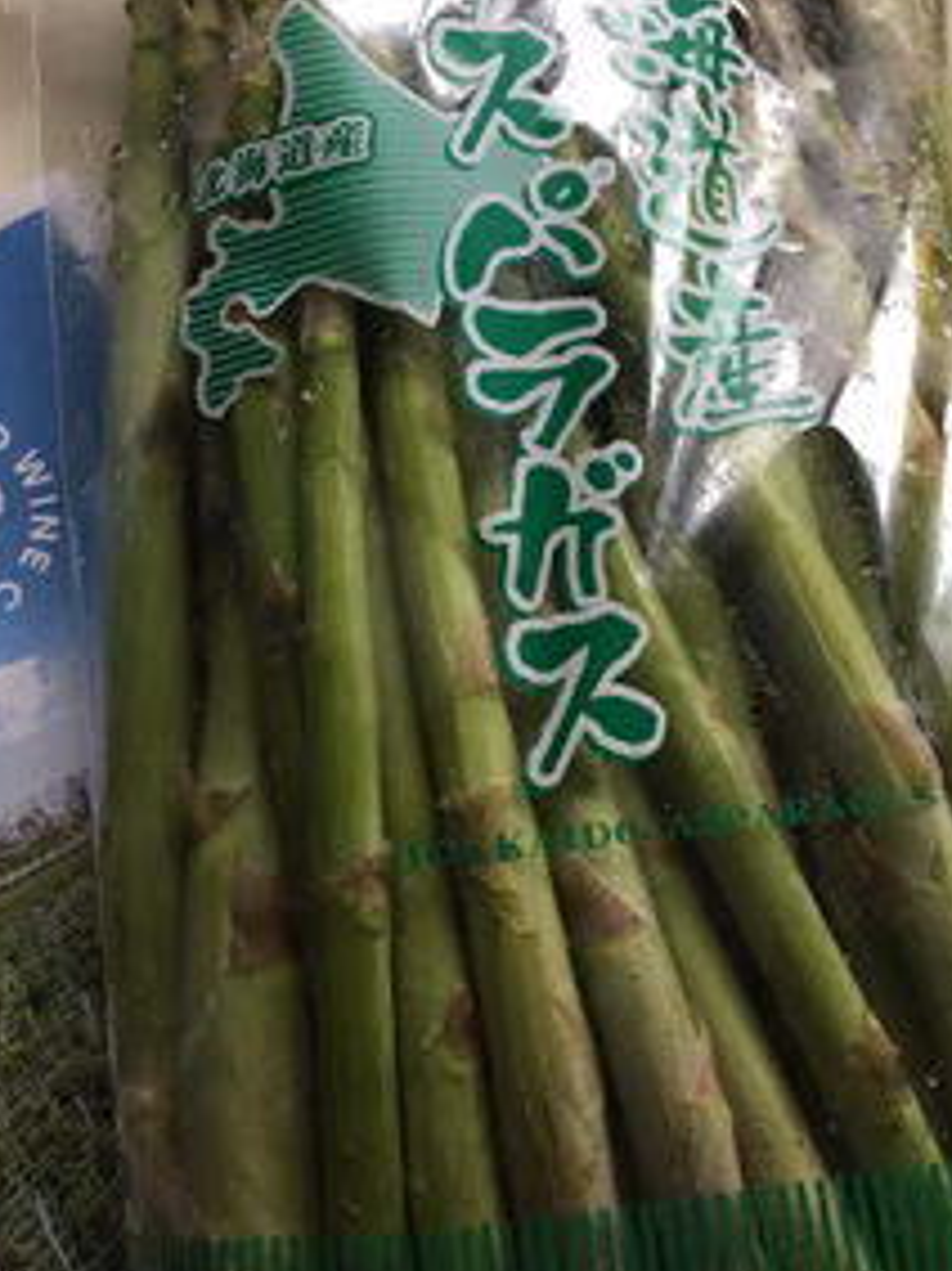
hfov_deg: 35.1
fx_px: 1505
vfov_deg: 45.7
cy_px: 552
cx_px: 436
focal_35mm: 41
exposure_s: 1/30
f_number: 2.2
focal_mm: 4.15
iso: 100
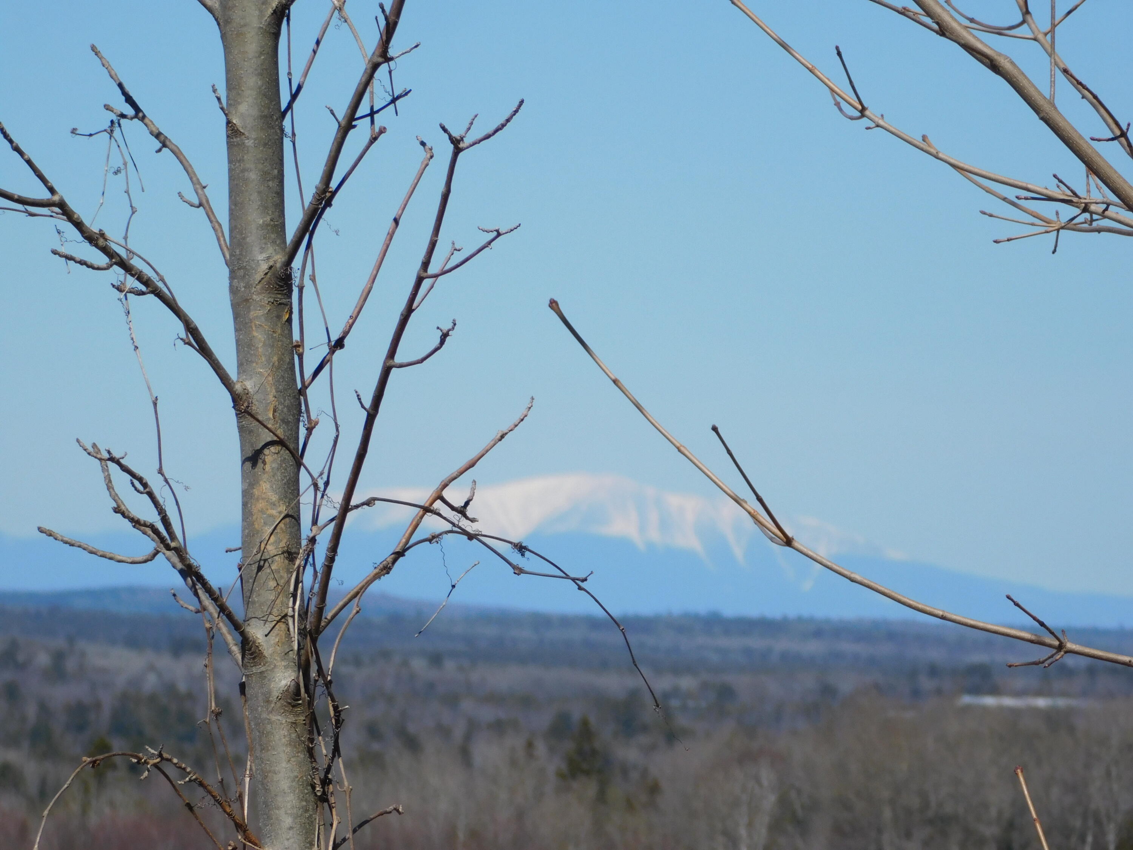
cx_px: 566
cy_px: 425
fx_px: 9623
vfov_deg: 5.1
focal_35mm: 294
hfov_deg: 6.7
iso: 125
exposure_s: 1/1000
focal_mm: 52.2
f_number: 5.7
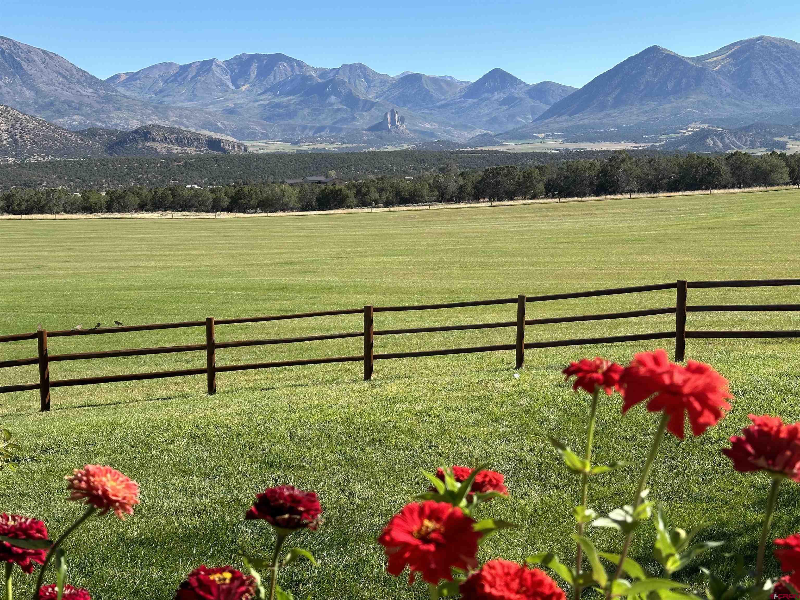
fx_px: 1109
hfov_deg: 39.7
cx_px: 400
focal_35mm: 48
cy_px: 300
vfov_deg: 30.3
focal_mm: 6.86
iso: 64
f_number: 1.78
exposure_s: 1/2732
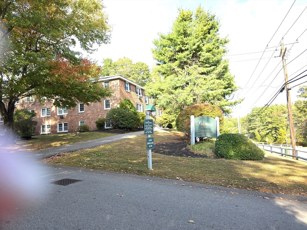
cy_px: 115
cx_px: 154
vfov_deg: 58.9
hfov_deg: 73.9
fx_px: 204
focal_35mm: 23
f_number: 1.7
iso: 50
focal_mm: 6.3
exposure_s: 1/359
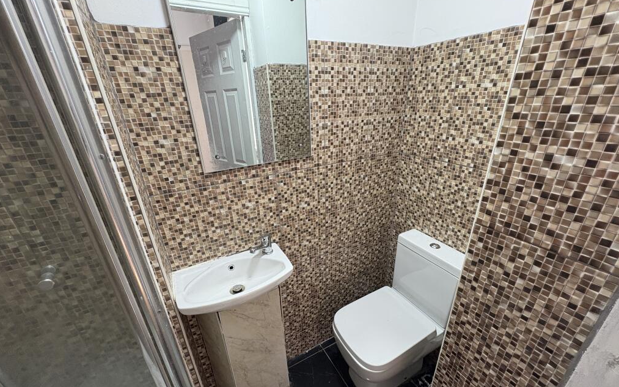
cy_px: 207
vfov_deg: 74.7
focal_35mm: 15
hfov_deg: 101.5
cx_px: 309
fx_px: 253
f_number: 2.2
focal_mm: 2.22
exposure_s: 1/100
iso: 200
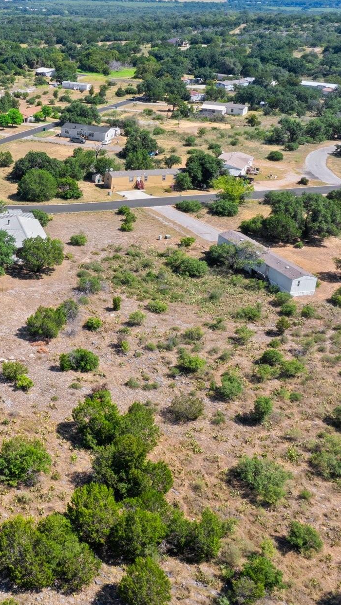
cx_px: -53
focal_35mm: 43
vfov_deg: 47.1
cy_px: 247
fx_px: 691
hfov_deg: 25.3
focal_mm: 12.29
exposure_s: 1/60
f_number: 11
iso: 100
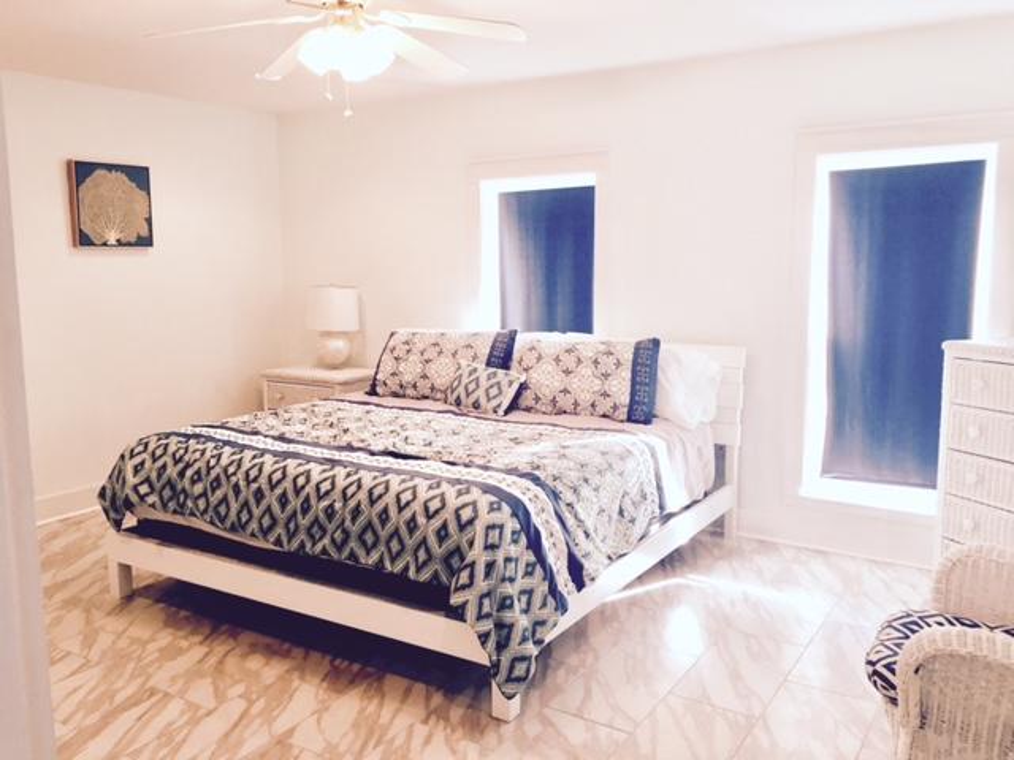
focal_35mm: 29
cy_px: 380
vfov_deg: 48.2
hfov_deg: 61.7
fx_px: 849
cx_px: 507
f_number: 2.2
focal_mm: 4.15
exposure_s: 1/30
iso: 32
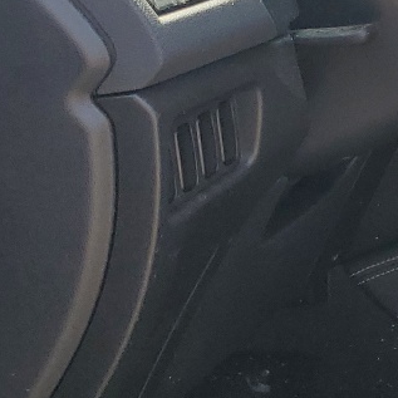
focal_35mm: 116
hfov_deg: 12.2
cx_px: 932
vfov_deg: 15.0
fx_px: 1509
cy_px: 118
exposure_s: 1/526
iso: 50
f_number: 1.5
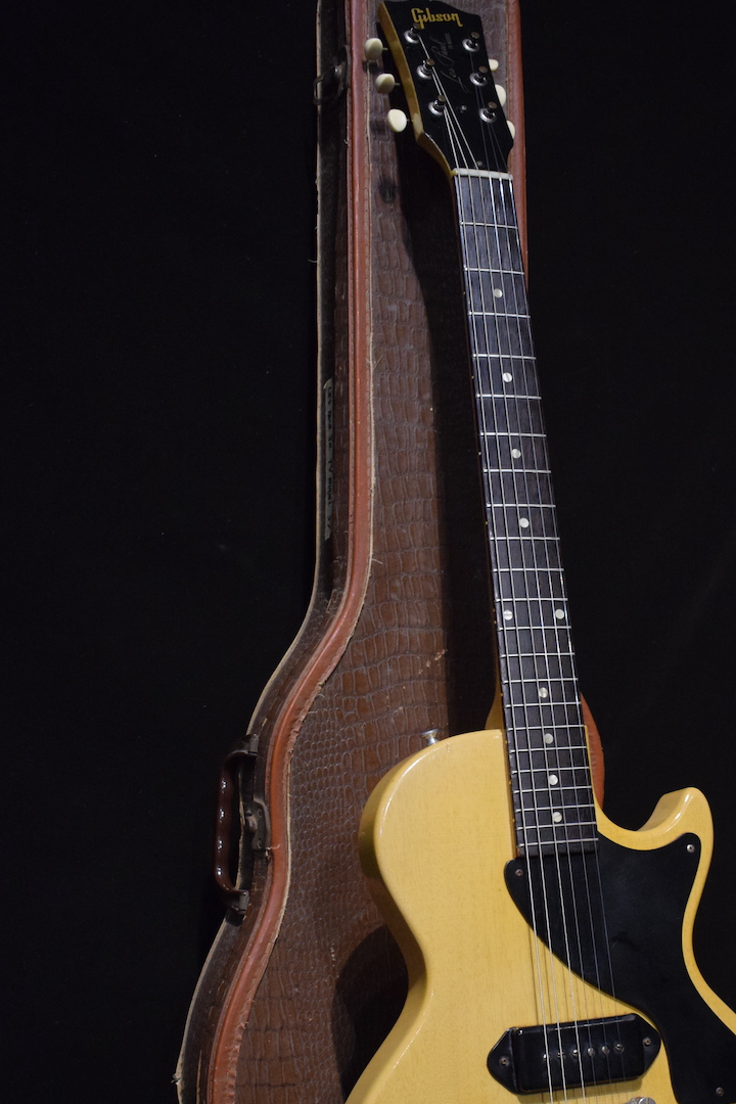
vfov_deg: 39.1
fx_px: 1533
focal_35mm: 50
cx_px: 465
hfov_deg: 26.9
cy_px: 746
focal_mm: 24
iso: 2200
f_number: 4
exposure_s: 1/30
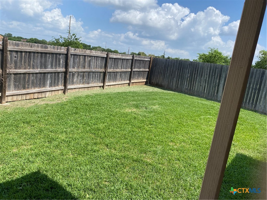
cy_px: 100
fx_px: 201
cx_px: 134
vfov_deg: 53.1
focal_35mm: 26
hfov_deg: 67.3
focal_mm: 4.25
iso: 32
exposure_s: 1/2410
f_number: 1.8
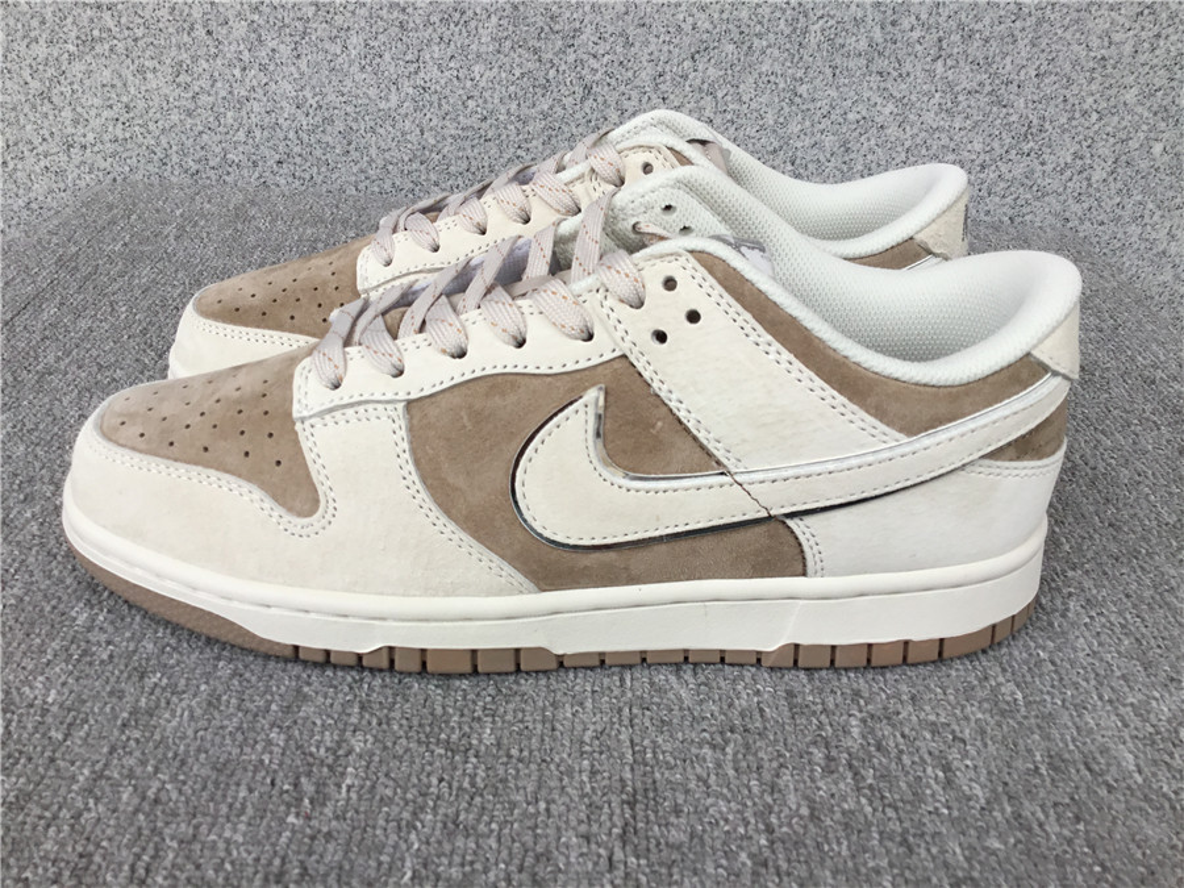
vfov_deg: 45.4
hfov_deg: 58.4
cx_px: 592
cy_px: 444
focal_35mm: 31
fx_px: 1060
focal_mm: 3.3
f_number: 2.4
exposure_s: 1/301
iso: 25
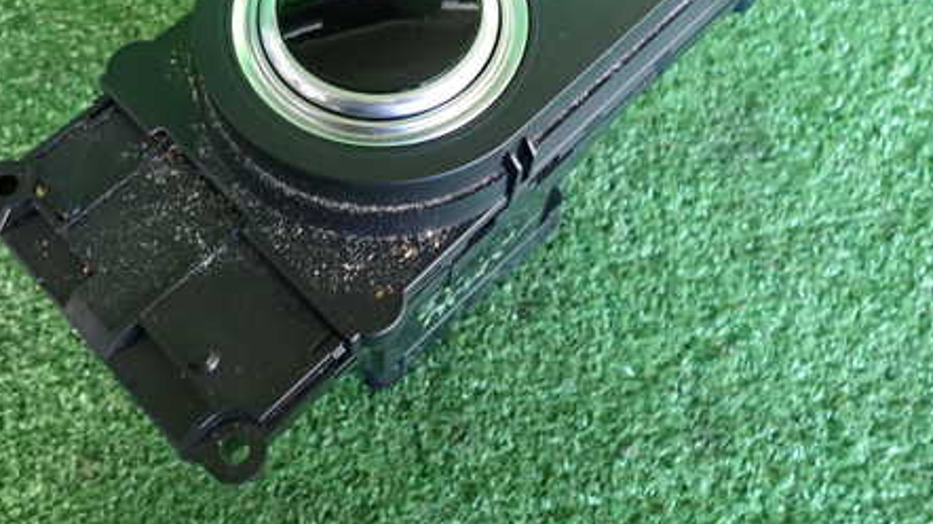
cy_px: 161
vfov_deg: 31.6
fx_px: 915
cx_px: 399
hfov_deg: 53.8
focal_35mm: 37
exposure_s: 1/30
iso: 400
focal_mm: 4.5
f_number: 2
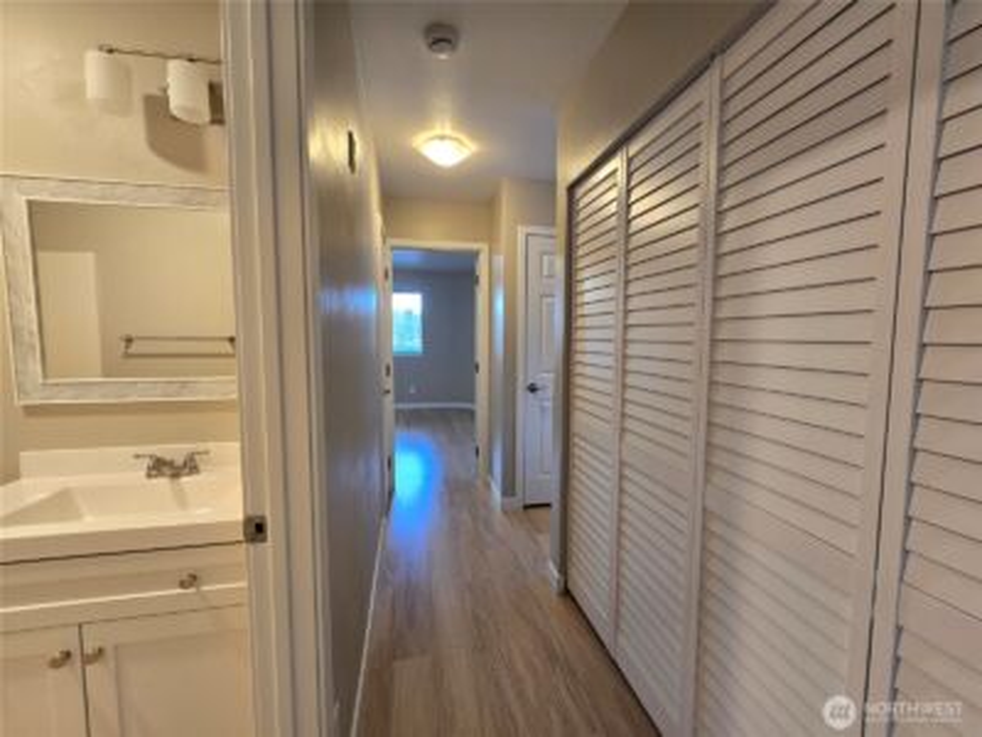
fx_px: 369
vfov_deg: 89.9
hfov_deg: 106.2
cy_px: 368
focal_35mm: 13
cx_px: 491
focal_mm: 2.2
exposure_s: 1/60
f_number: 2.2
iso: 160
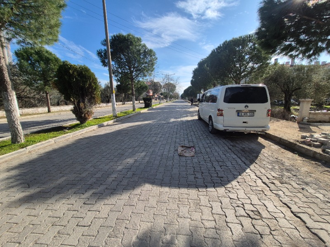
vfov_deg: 89.9
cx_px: 165
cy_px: 124
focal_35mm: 13
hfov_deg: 106.2
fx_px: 124
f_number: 2.2
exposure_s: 1/2036
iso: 50
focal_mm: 1.74
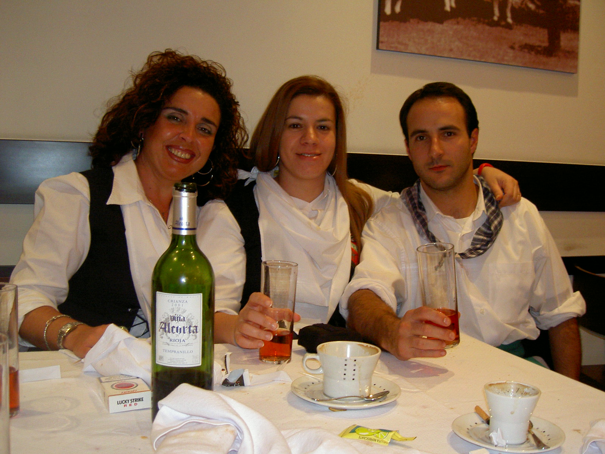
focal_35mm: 39
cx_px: 302
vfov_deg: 36.8
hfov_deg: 47.9
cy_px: 227
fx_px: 682
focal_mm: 8
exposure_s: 1/59.5
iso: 100
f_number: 2.8
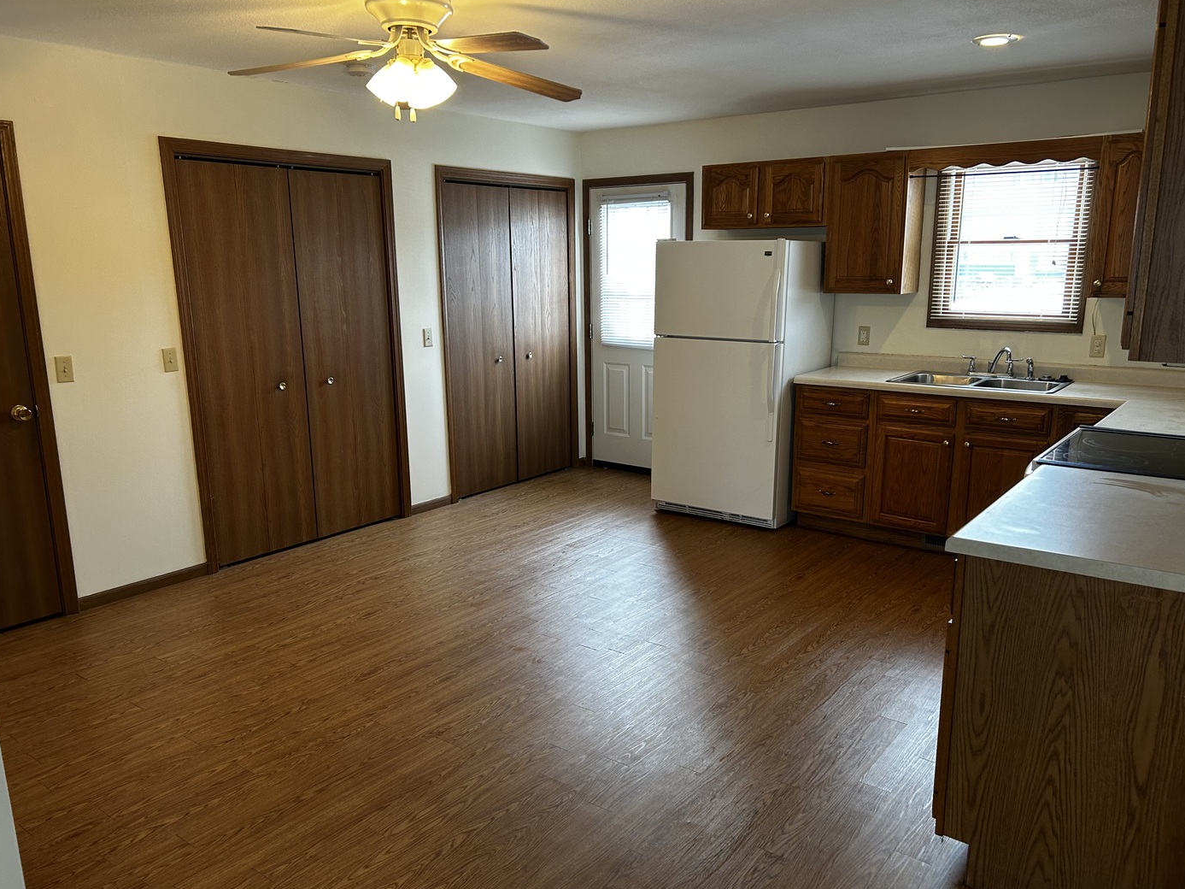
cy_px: 456
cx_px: 610
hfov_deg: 65.3
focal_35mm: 27
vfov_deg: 51.3
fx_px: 924
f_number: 1.5
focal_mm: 5.7
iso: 125
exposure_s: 1/60
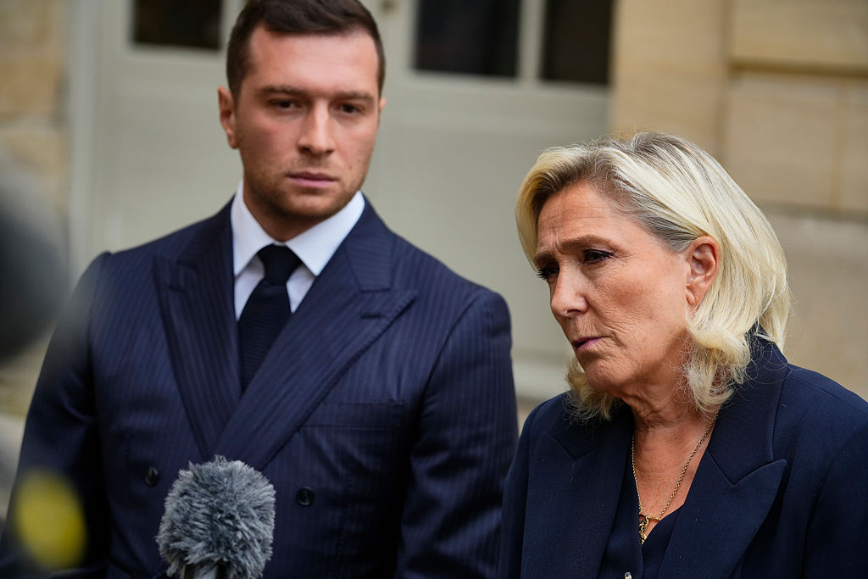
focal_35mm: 123
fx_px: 2966
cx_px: 434
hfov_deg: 16.7
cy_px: 290
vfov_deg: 11.1
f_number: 4
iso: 800
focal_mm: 123
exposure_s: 1/2000
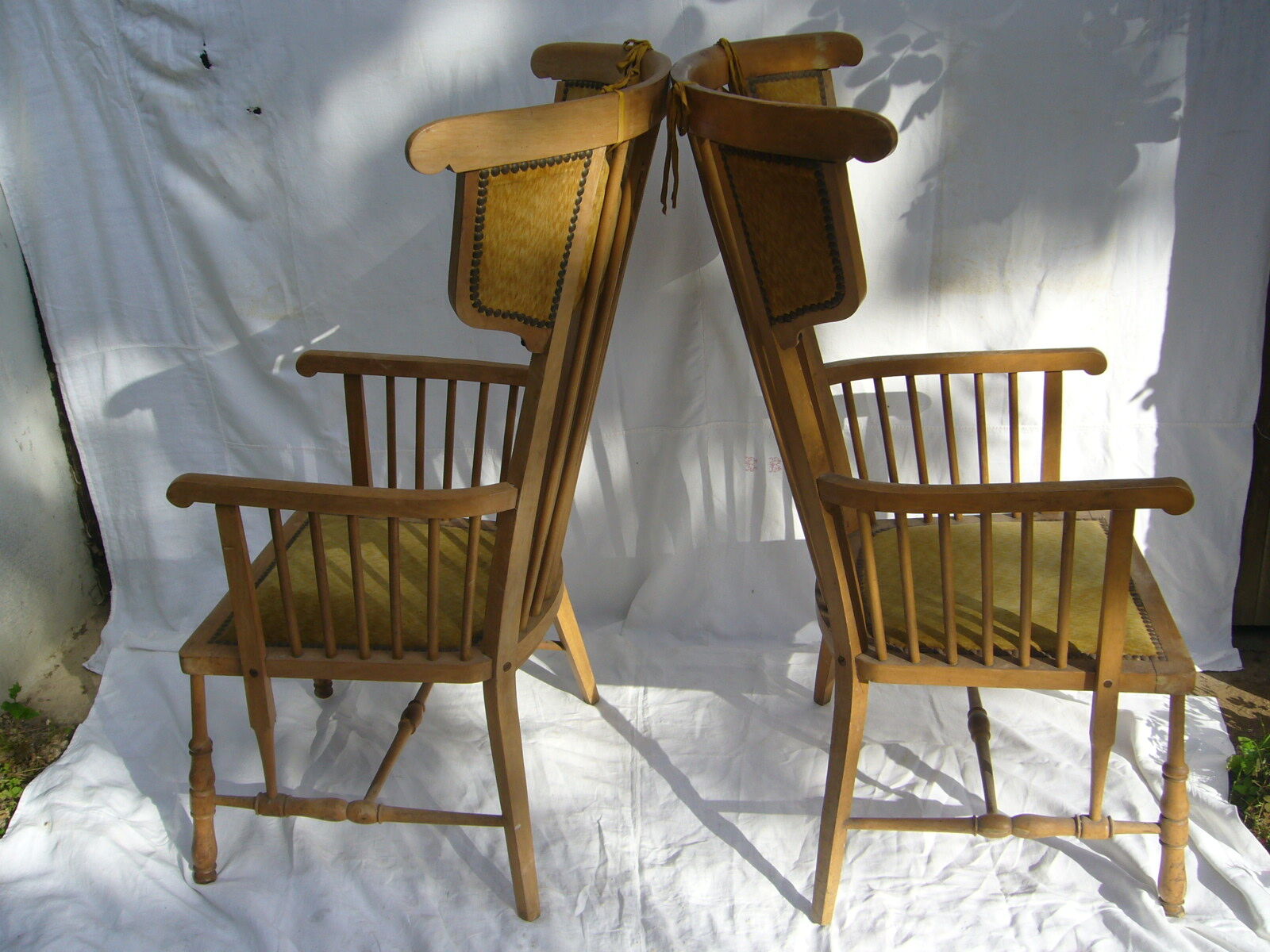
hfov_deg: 52.6
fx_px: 1284
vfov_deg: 40.7
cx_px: 635
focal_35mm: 35
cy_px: 476
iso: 80
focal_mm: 5.8
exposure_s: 1/250
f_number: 5.6
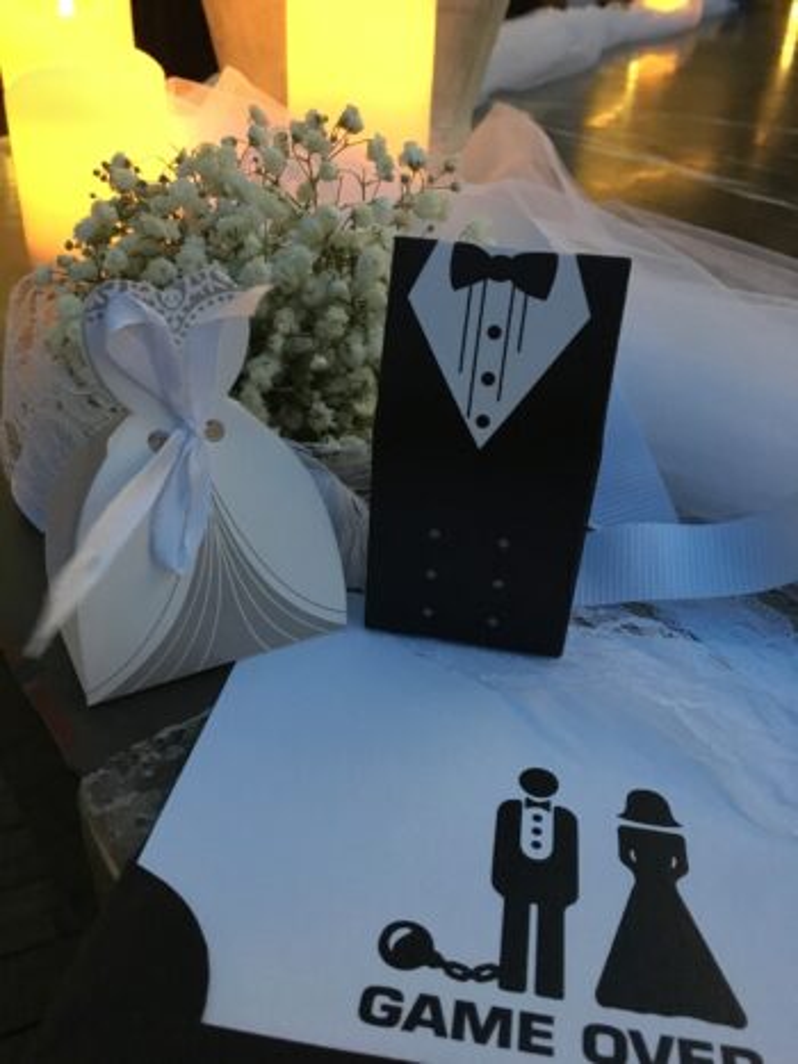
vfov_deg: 61.7
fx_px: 892
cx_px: 399
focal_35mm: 29
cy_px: 532
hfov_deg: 48.2
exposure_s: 1/17
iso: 320
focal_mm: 4.15
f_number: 2.2
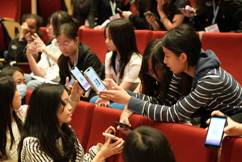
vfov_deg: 19.5
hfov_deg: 28.8
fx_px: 471
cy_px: 81
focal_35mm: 70
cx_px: 121
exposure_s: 1/40
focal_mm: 70
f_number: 2.8
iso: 1000
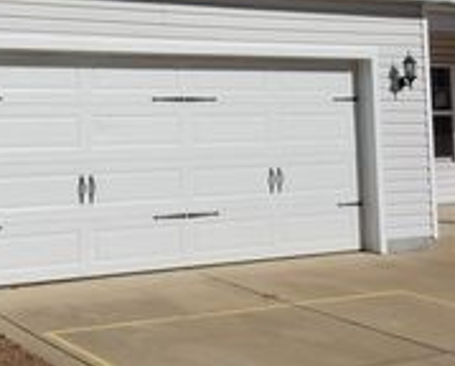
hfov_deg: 26.8
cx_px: 36
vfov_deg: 21.7
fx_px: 918
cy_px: -6
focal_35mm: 68
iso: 125
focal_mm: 4.5
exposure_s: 1/2000
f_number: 4.8
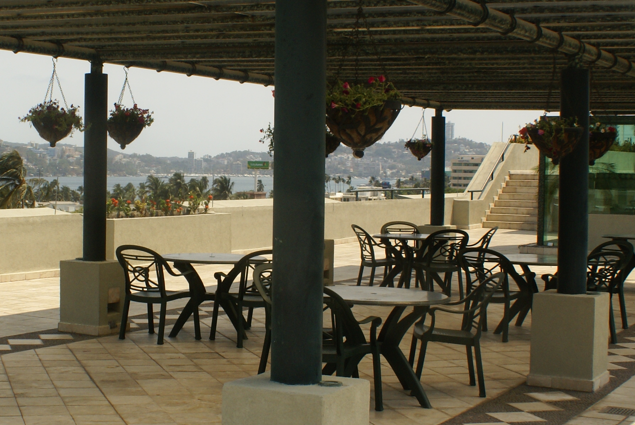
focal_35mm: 65
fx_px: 1148
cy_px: 200
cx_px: 175
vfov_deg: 21.0
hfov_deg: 30.5
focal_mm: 20
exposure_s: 1/160
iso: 200
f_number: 9
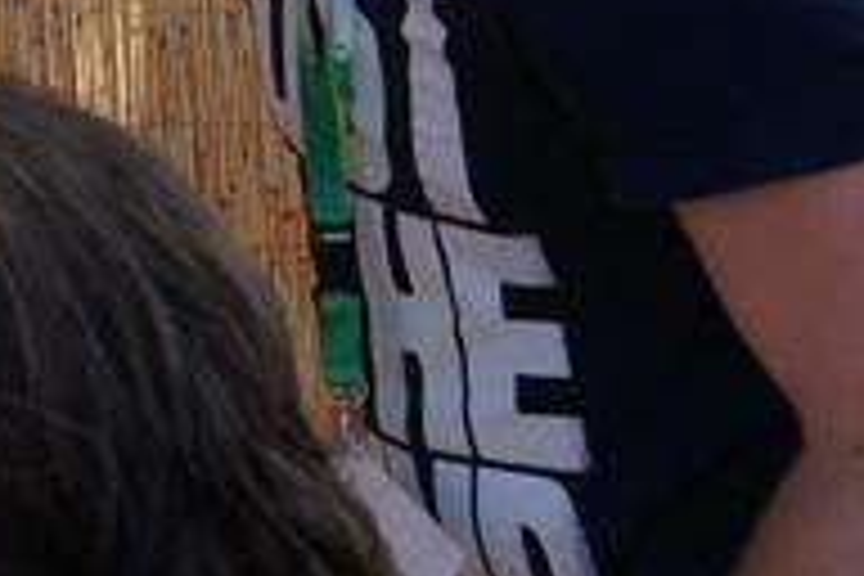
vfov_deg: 13.4
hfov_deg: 16.4
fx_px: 2400
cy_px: -86
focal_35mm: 100
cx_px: -783
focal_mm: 16
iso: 100
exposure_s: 1/125
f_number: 5
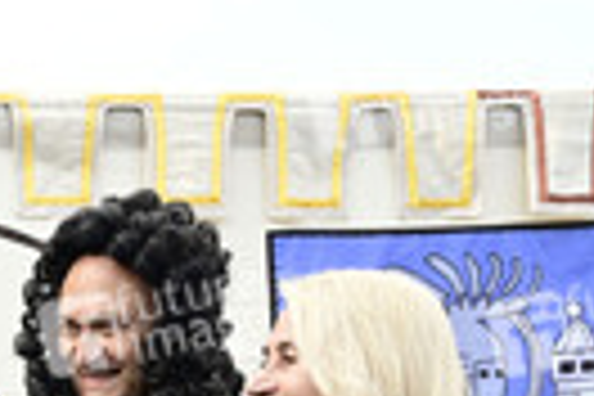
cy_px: 662
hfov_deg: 18.1
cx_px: -416
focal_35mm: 94
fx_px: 1546
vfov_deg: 13.4
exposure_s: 1/400
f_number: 4
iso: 400
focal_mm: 27.5
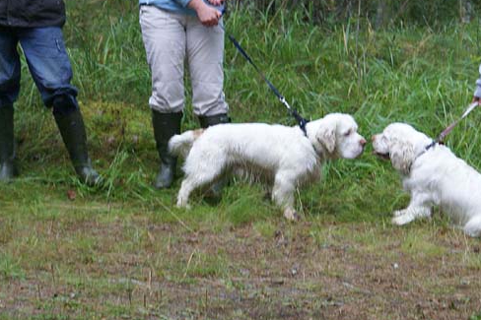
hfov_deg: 11.9
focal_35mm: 172
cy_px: 106
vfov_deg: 8.0
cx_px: 344
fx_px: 2297
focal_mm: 70
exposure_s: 1/100
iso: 400
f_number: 5.6
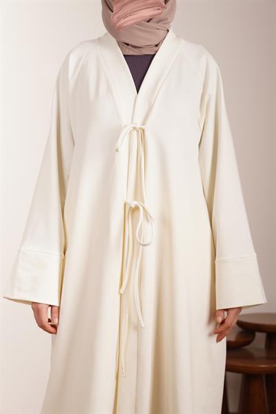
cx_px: 138
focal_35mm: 70
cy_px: 207
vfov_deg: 28.8
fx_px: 805
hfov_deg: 19.5
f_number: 7.1
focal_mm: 70
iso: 250
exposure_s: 1/800
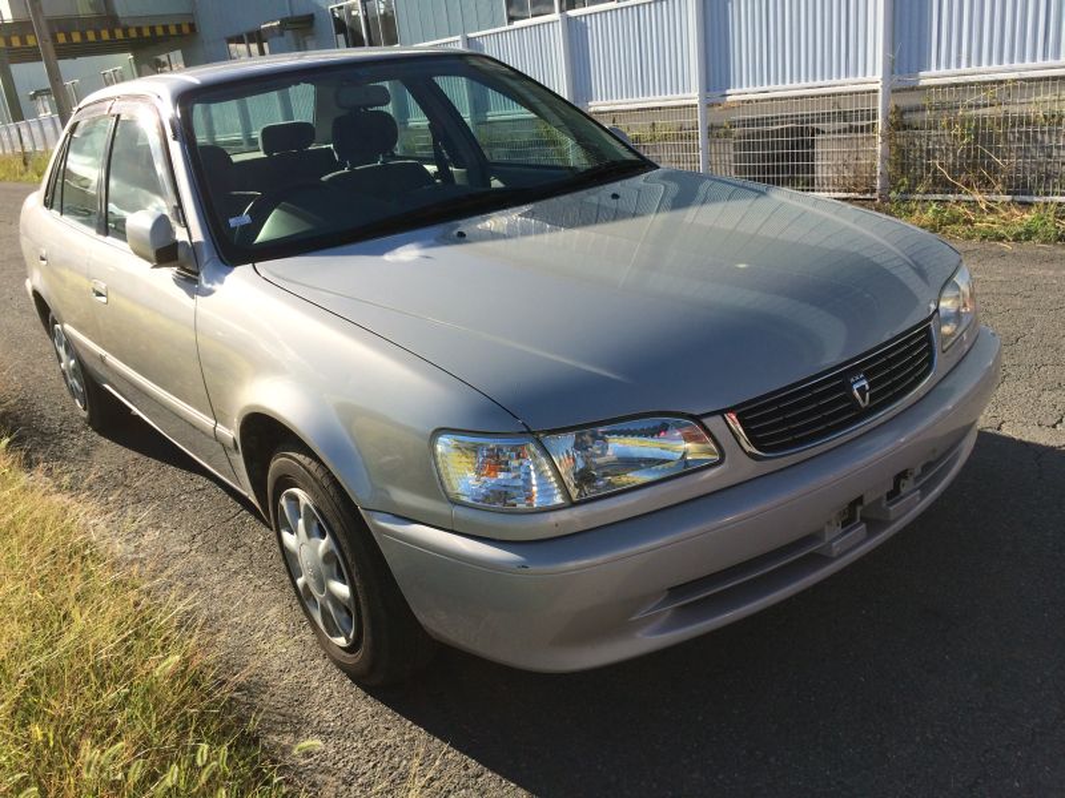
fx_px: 892
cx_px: 532
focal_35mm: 29
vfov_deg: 48.2
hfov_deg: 61.7
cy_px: 399
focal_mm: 4.15
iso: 32
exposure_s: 1/1580
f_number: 2.2
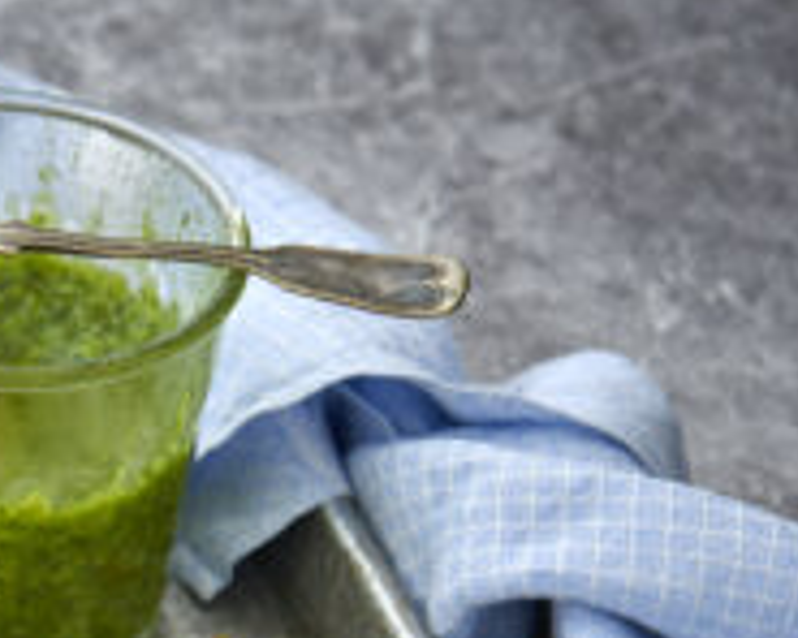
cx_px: -289
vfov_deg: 9.1
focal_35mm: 167
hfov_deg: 11.2
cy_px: 806
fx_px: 3944
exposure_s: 1.6
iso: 100
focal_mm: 55
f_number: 5.6
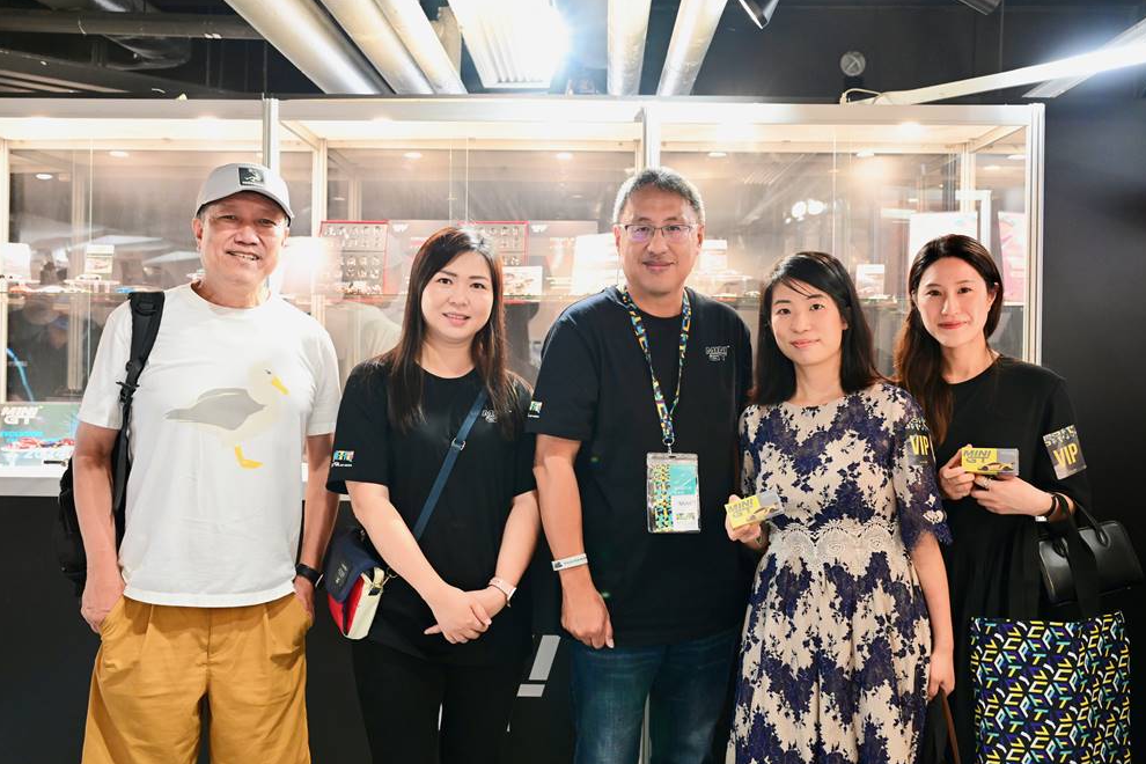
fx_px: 955
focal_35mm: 30
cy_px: 373
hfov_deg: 61.9
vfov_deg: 43.6
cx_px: 587
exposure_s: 1/15
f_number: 4
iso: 1600
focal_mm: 29
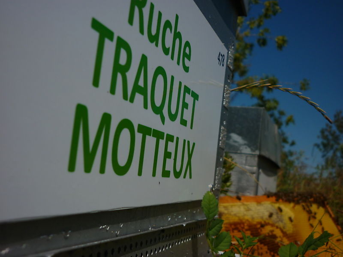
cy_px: 128
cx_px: 172
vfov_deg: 34.3
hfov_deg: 44.8
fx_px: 416
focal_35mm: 42
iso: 80
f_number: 9
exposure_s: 1/640
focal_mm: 6.9
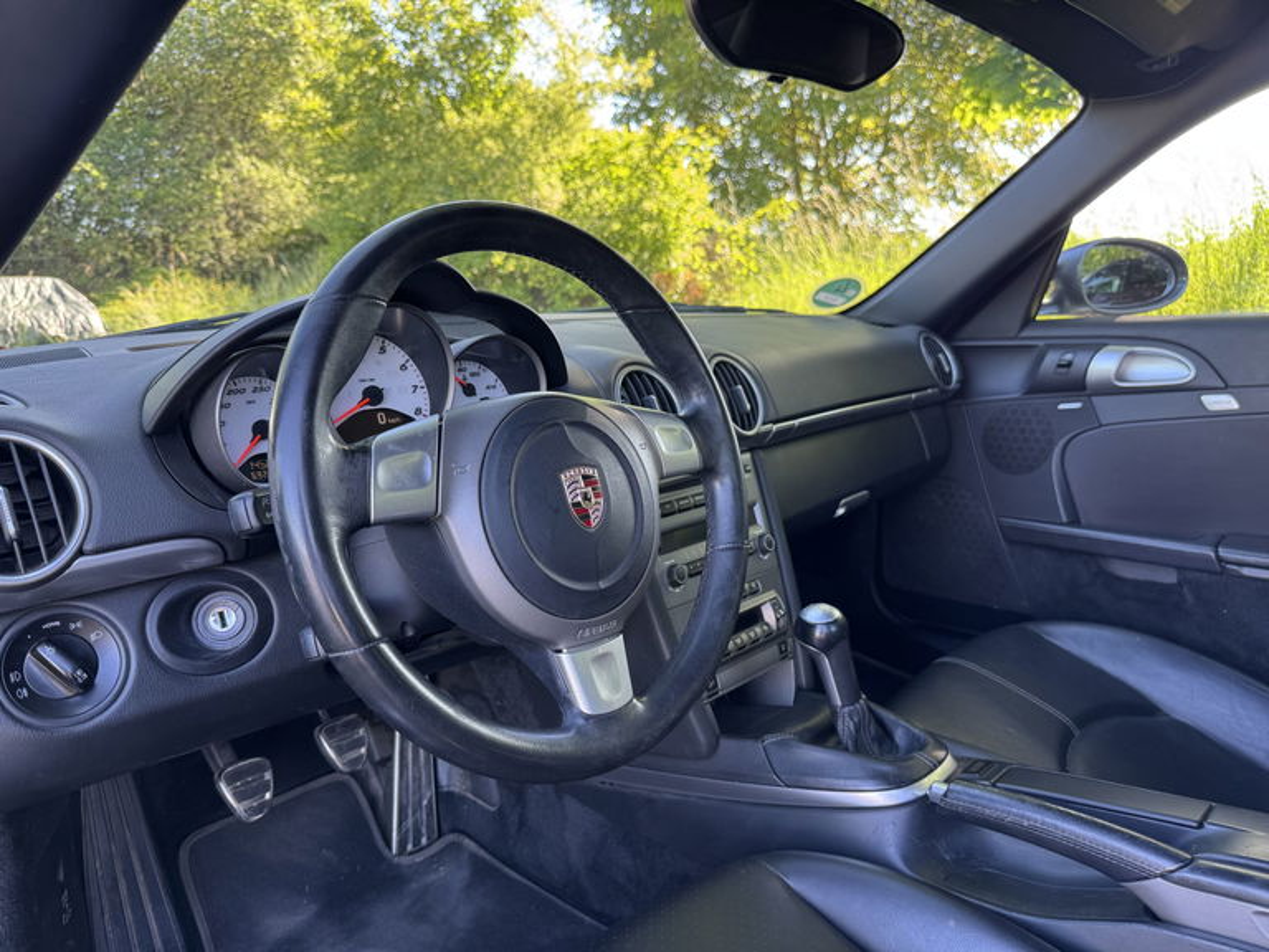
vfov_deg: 56.8
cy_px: 476
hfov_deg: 71.6
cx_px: 634
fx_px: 880
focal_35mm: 24
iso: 100
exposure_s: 1/121
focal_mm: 6.76
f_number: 1.78
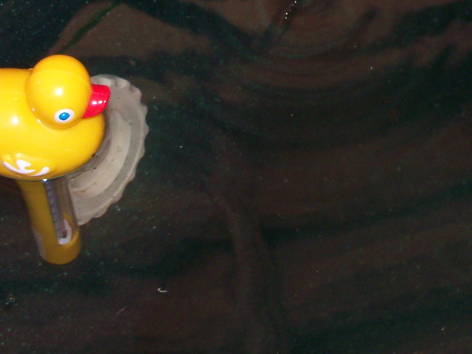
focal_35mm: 84
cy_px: 19
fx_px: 1145
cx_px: 267
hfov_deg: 23.3
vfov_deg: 17.3
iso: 100
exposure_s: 1/30
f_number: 3
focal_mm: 6.3
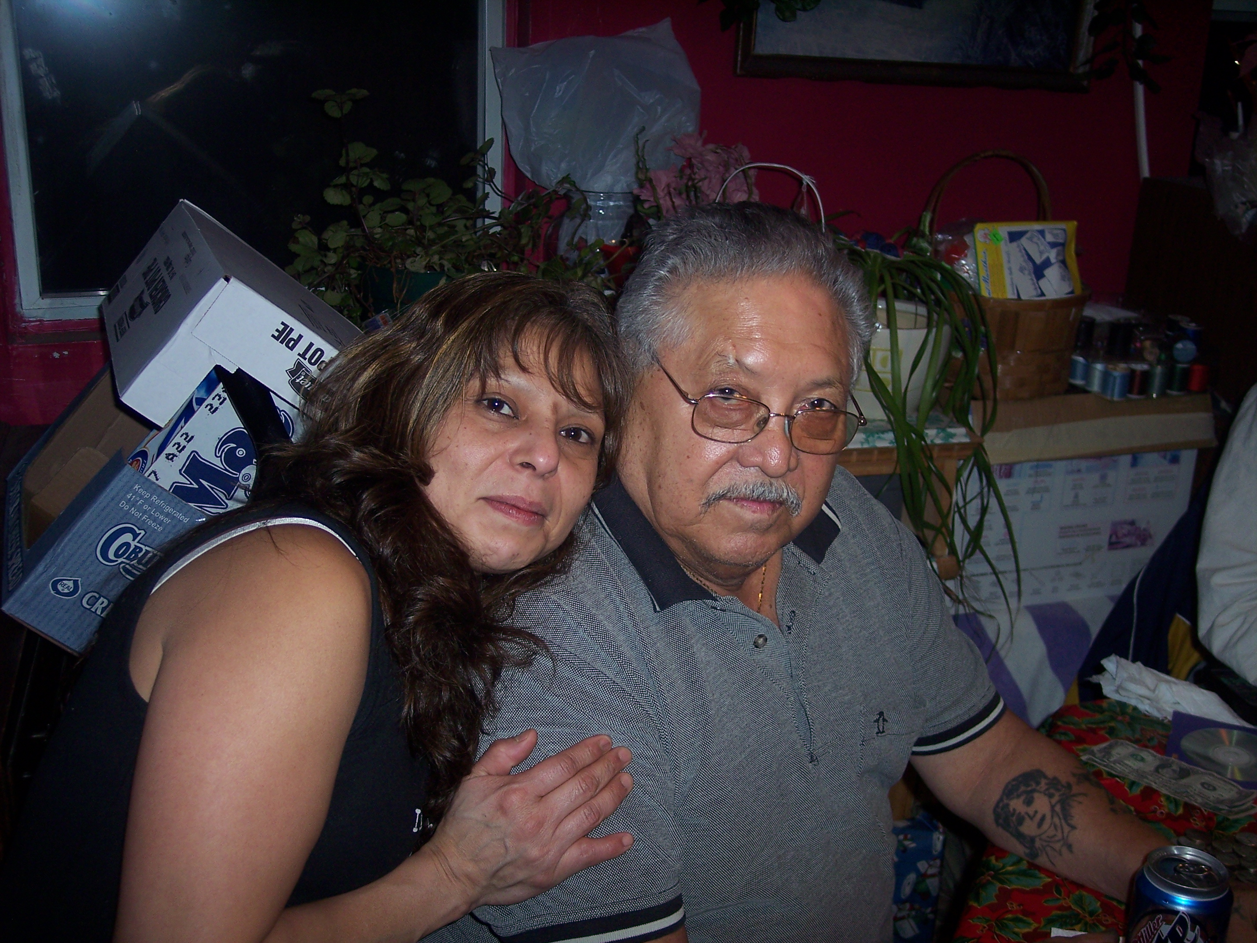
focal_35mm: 39
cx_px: 628
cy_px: 472
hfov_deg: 47.9
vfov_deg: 36.8
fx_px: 1416
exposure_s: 1/60
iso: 100
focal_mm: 8
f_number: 2.8
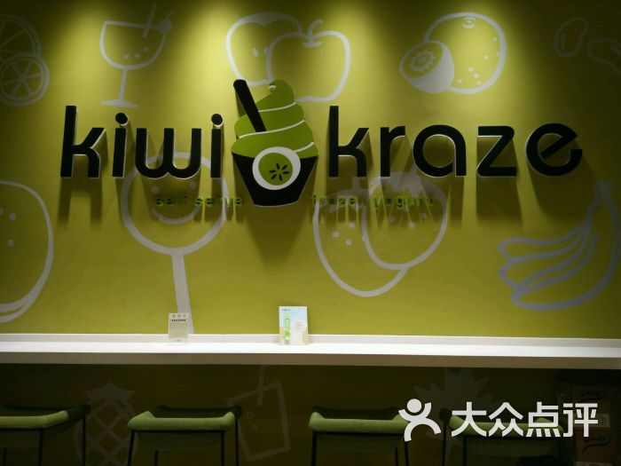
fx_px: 377
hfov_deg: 79.0
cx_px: 310
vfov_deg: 63.4
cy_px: 233
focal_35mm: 21
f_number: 2.2
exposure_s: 1/33.3
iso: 52
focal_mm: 3.66
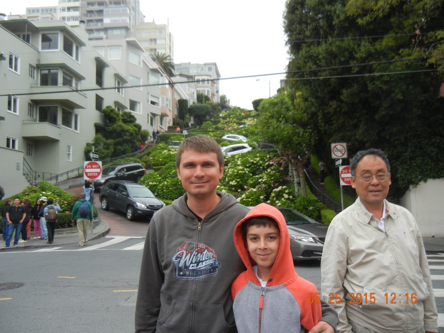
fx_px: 436
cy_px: 166
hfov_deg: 54.0
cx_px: 222
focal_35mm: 34
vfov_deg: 41.8
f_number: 3.6
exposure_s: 1/278
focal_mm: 6.2
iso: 160
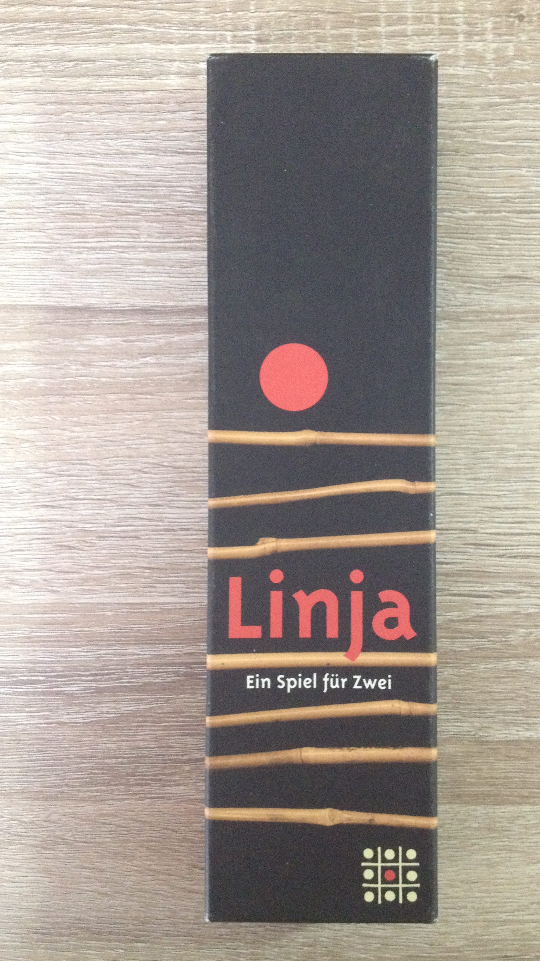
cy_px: 474
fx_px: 993
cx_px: 324
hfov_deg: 30.3
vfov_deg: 51.6
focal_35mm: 39
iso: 400
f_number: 2.4
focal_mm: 4.28
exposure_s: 1/17
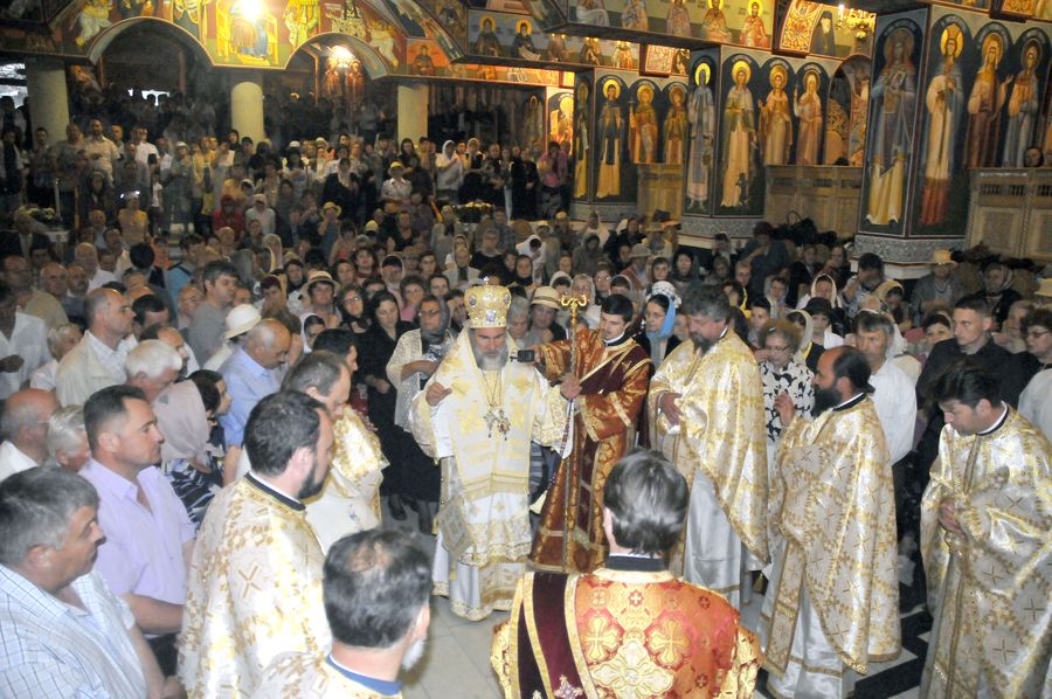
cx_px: 526
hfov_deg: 67.4
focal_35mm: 27
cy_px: 350
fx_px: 788
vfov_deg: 47.8
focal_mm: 18
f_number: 3.5
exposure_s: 1/100
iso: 3200
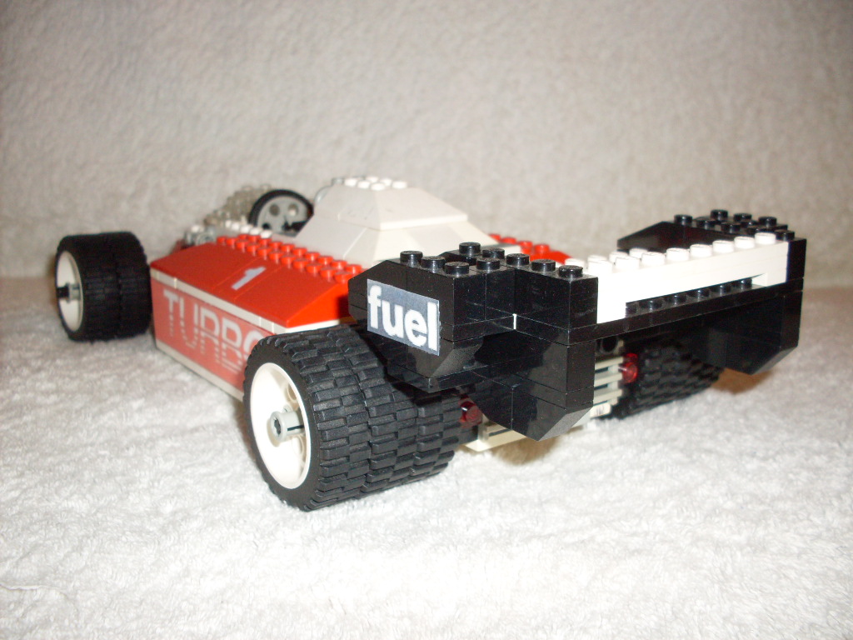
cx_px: 426
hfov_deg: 49.0
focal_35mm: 38
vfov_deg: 37.7
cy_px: 320
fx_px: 936
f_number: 2.8
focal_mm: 6.3
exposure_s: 1/45
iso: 100
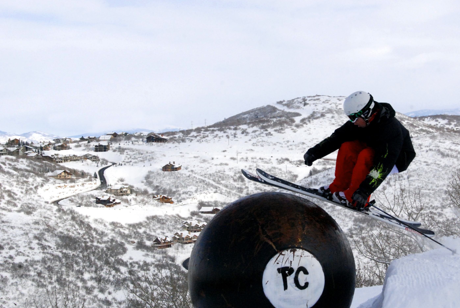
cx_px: 282
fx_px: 930
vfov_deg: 18.8
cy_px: 146
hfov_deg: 27.7
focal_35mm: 73
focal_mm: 35
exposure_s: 1/1250
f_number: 18
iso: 1250
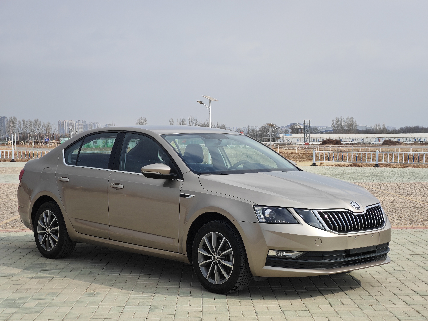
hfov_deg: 31.2
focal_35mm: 62
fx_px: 767
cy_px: 160
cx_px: 214
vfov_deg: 23.7
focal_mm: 6.38
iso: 50
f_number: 2.4
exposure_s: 1/560
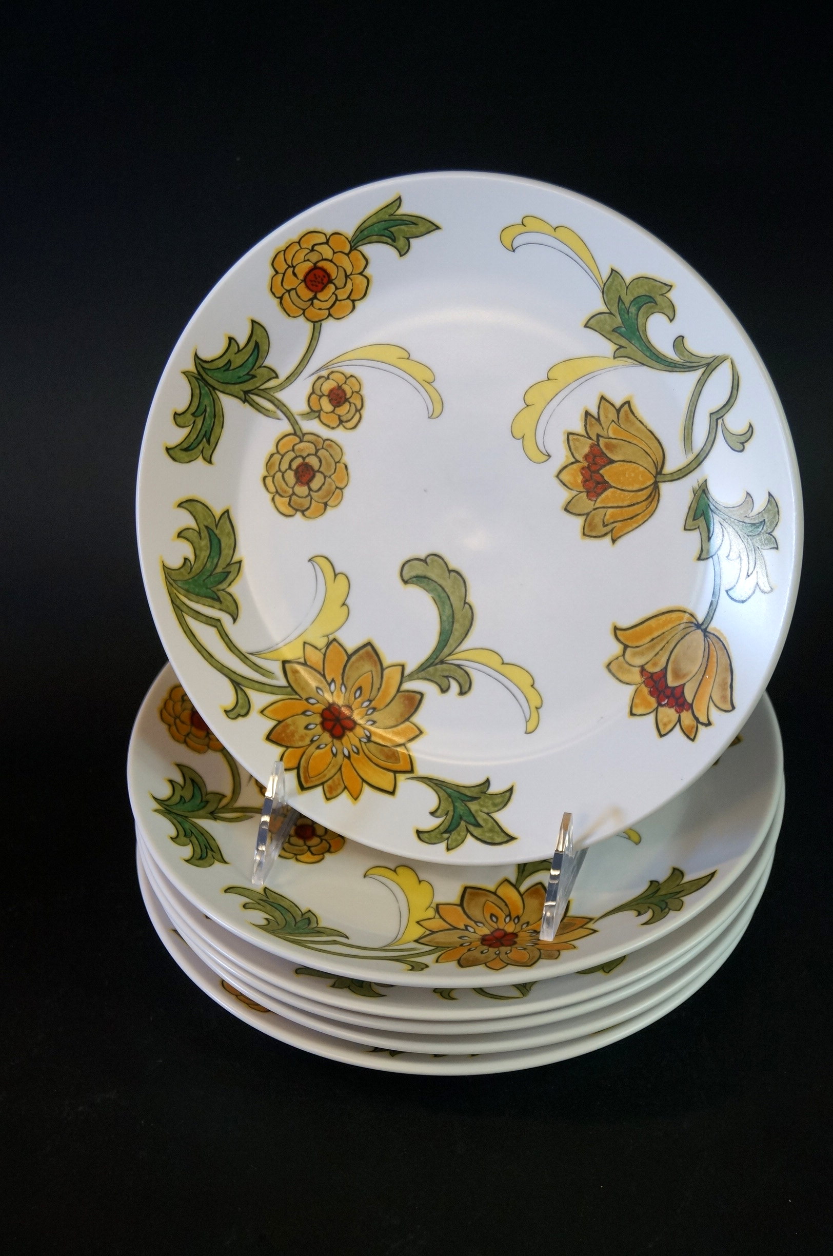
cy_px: 628
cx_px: 416
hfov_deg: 22.5
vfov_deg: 33.4
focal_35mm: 60
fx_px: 2089
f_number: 5.6
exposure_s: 1/80
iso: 500
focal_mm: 40
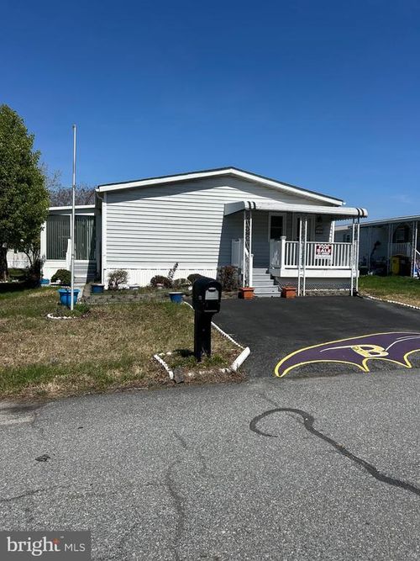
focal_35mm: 26
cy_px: 280
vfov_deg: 67.3
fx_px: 421
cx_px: 210
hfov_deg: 53.0
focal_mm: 5.7
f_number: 1.5
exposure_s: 1/7463
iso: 50
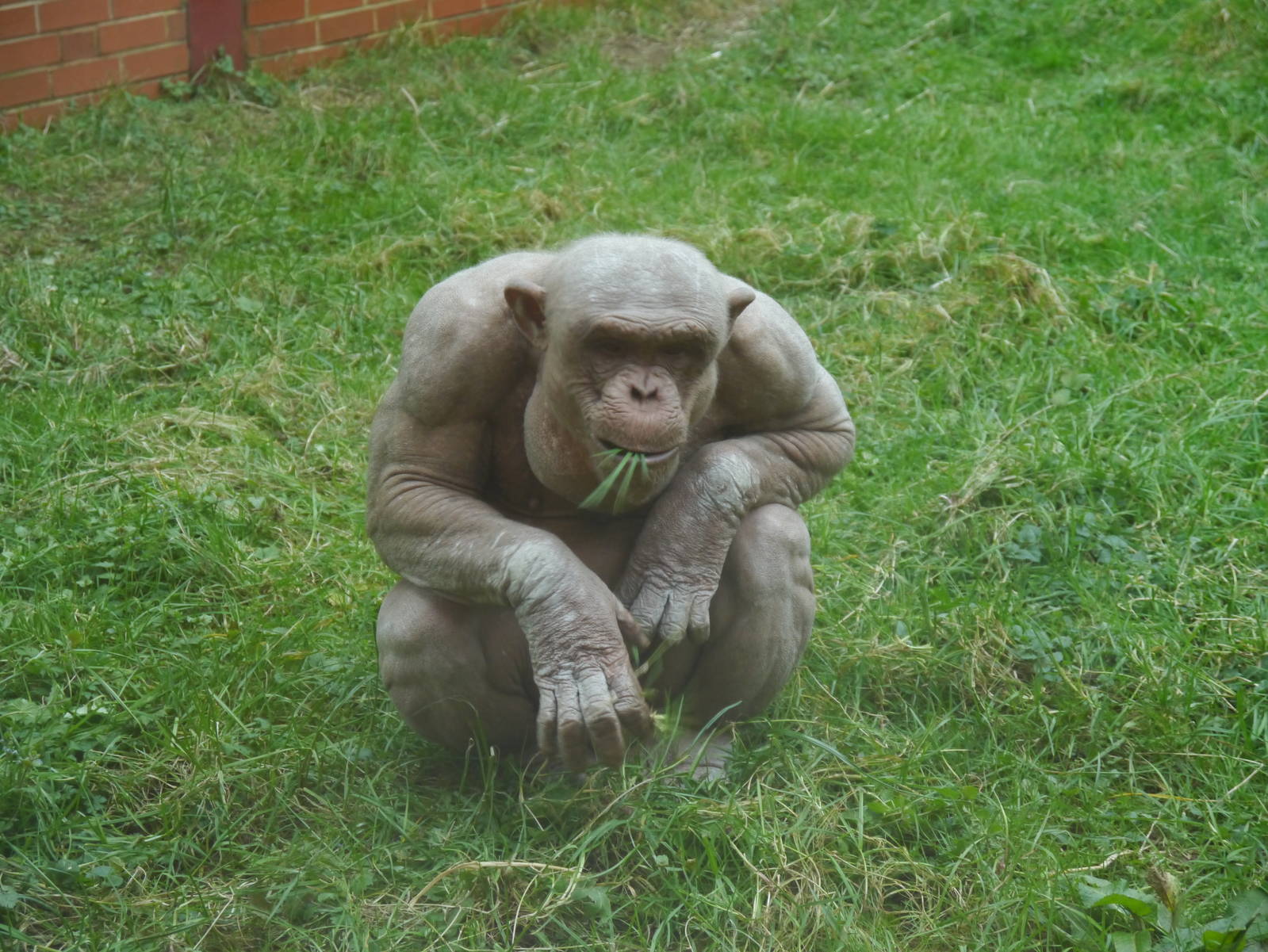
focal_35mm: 84
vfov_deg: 17.6
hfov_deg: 23.3
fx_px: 3079
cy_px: 476
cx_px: 634
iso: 800
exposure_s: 1/60
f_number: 5.6
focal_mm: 42
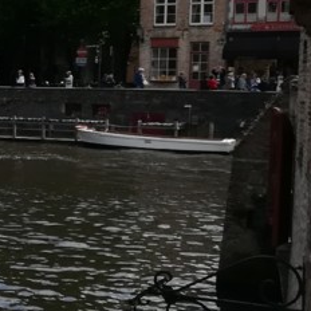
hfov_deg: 15.0
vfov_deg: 18.3
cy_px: 129
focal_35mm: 95
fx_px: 966
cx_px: -307
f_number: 2.2
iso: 50
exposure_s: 1/989
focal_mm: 3.83
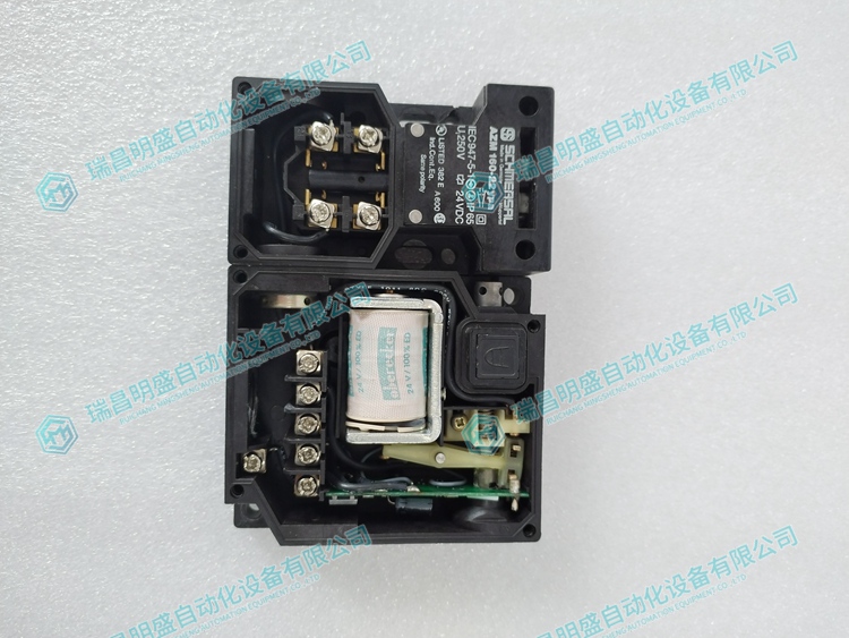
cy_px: 319
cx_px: 424
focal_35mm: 26
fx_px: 638
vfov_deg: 53.1
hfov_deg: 67.3
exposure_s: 1/50
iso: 185
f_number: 1.8
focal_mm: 4.75
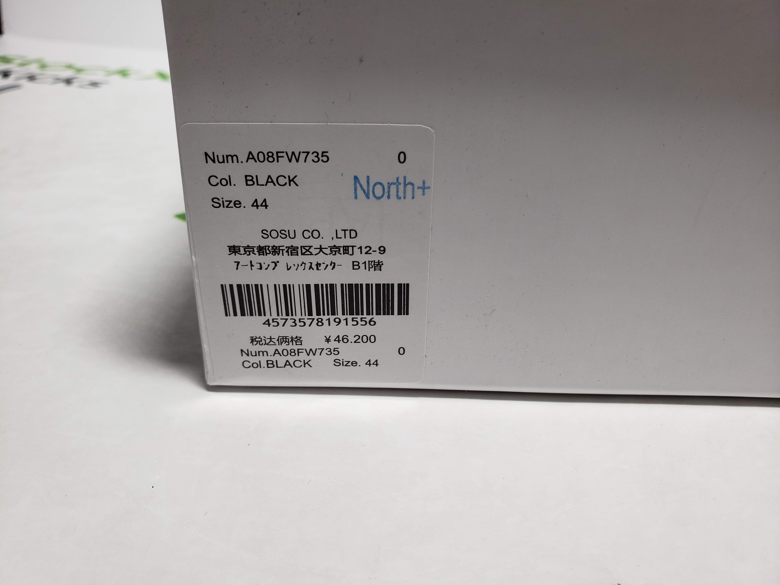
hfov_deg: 67.3
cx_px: 390
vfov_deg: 53.1
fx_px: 586
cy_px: 292
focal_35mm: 26
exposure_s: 1/170
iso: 50
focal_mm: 4.3
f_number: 2.4
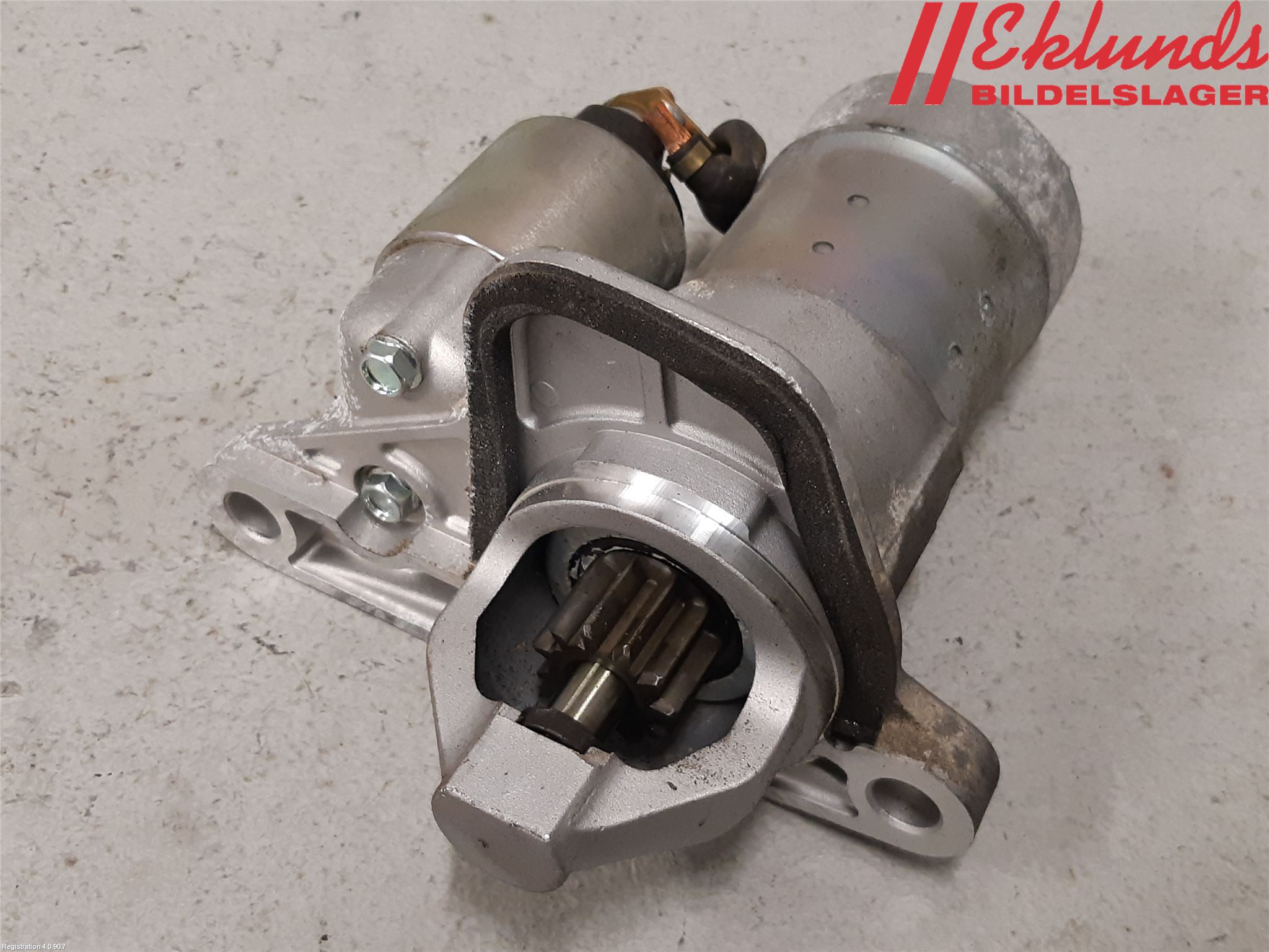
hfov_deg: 67.3
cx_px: 634
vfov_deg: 53.1
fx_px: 953
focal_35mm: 26
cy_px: 476
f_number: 1.7
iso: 160
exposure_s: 1/50
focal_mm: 3.93
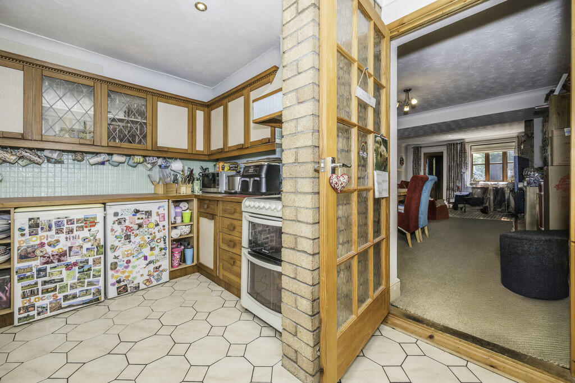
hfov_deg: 104.2
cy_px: 192
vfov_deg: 81.2
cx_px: 288
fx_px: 224
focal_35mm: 14
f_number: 6.3
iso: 320
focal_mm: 14
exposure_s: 1/125
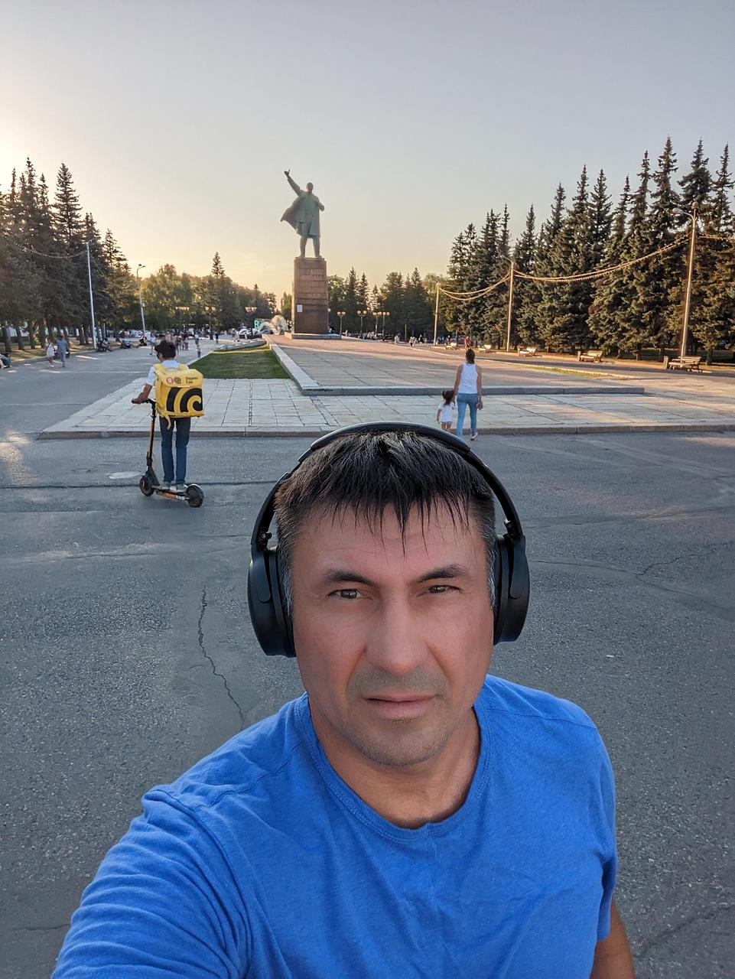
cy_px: 490
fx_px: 679
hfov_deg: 56.8
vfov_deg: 71.6
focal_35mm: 24
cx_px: 368
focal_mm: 2.51
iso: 39
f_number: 2
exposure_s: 1/1513
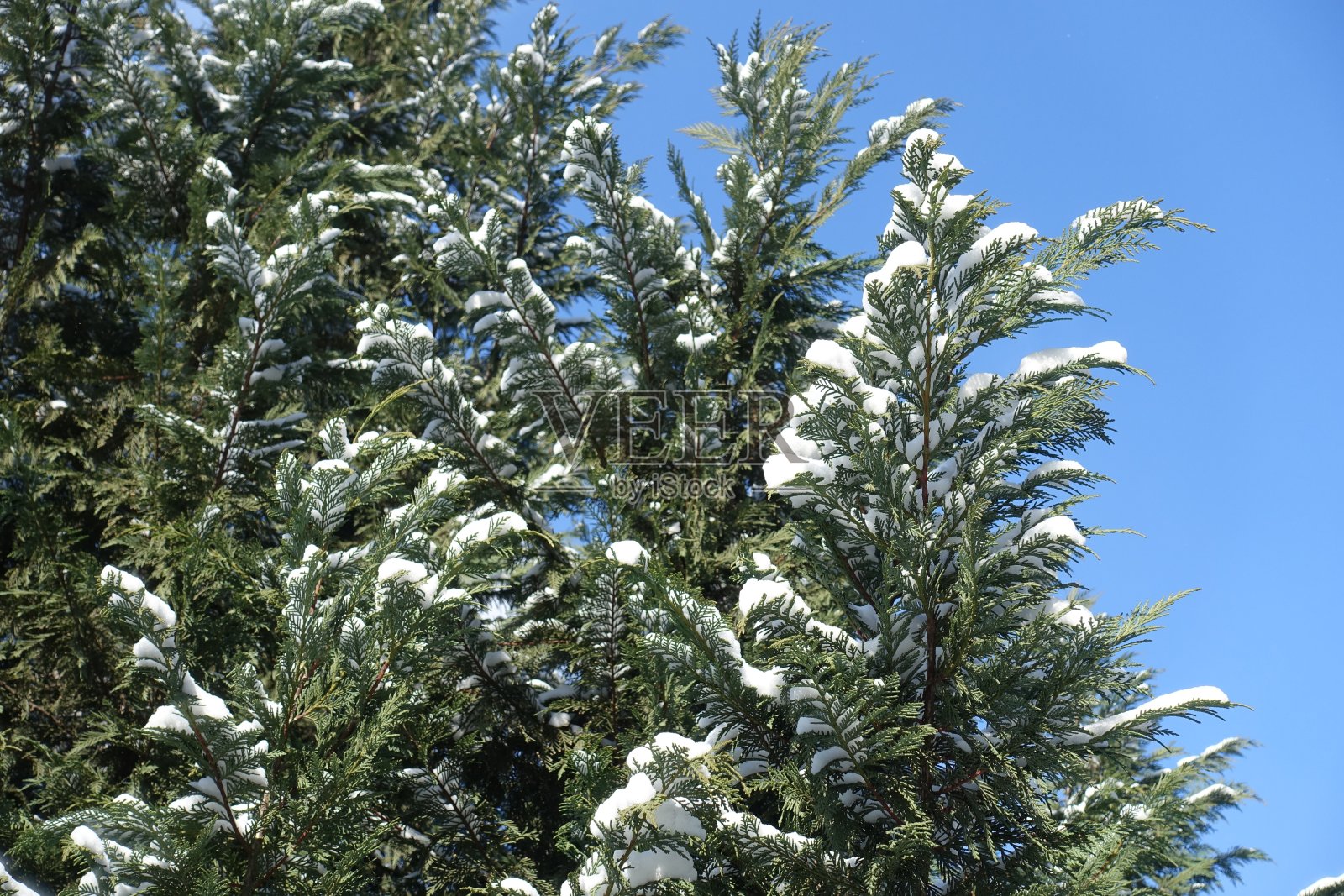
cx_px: 672
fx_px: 2352
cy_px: 448
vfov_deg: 21.6
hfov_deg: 31.9
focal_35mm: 63
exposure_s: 1/320
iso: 125
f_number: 5.6
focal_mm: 22.95
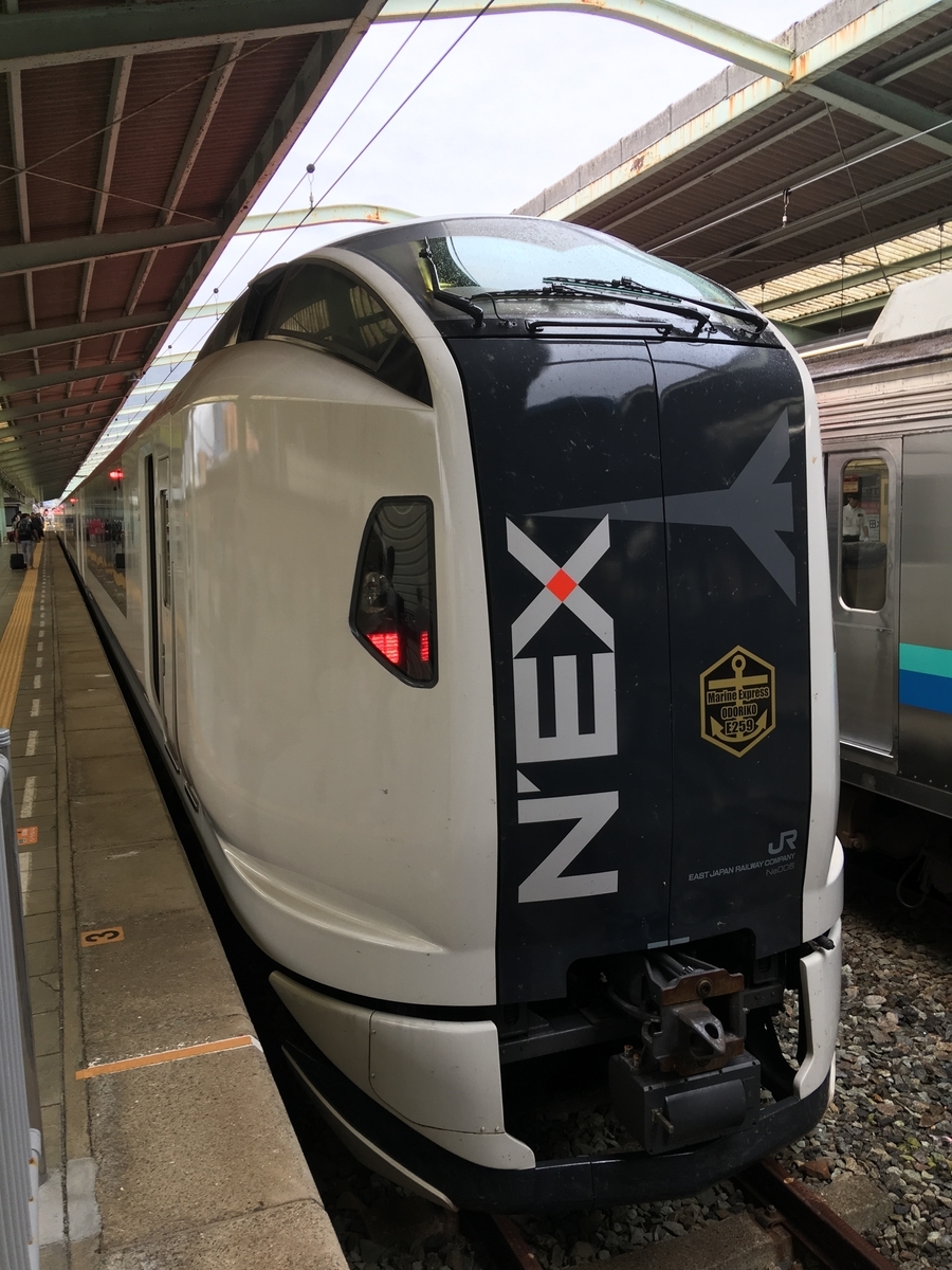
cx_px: 476
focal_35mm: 29
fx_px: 1063
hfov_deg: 48.2
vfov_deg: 61.7
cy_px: 635
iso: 25
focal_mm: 4.15
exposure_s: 1/60
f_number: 2.2
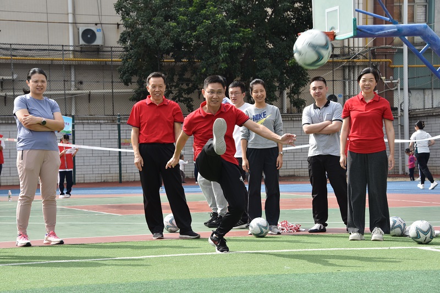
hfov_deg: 20.4
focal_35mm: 100
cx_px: 220
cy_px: 146
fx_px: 1223
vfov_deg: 13.7
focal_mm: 100
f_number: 11
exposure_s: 1/500
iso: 640
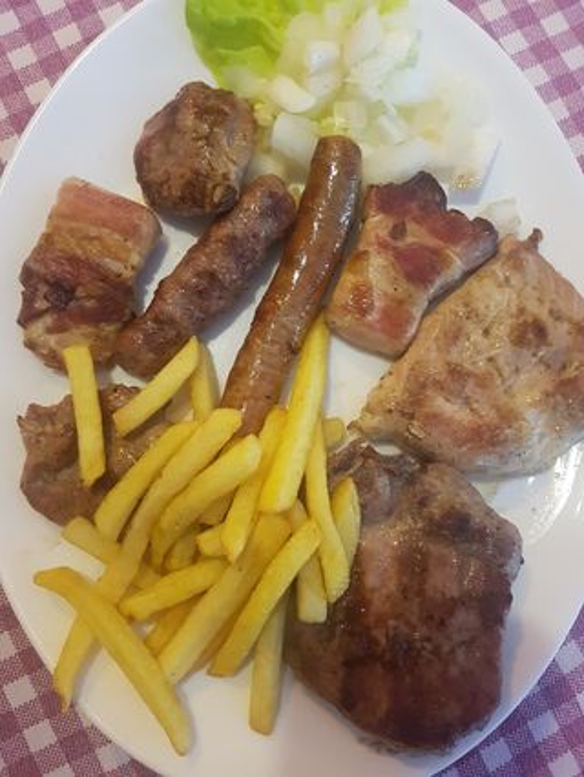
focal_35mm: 26
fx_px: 584
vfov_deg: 67.3
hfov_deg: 53.1
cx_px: 292
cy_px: 388
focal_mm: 4.2
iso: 200
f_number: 1.7
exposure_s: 1/10
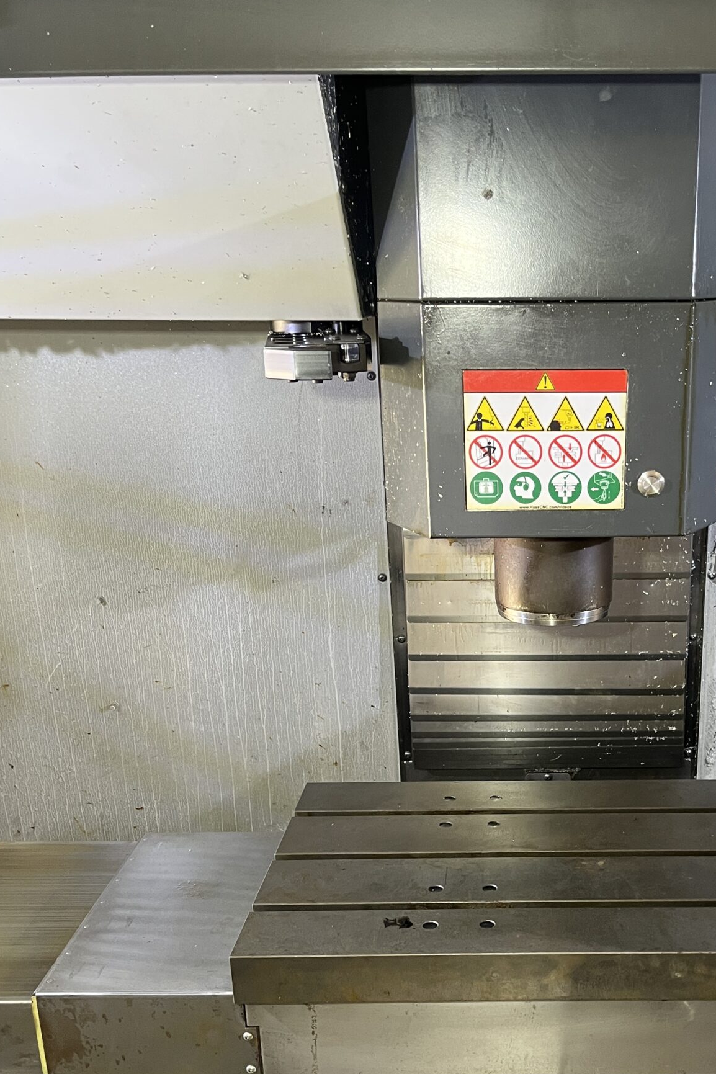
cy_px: 730
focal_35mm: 40
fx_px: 1193
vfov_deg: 47.5
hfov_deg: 32.7
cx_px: 540
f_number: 1.6
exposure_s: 1/60
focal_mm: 5.1
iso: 125
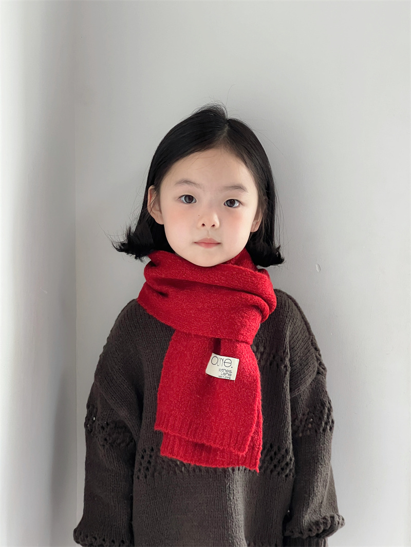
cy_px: 274
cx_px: 206
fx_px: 1218
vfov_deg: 25.3
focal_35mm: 77
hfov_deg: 19.1
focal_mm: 9
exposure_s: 1/99
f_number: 2.8
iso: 160
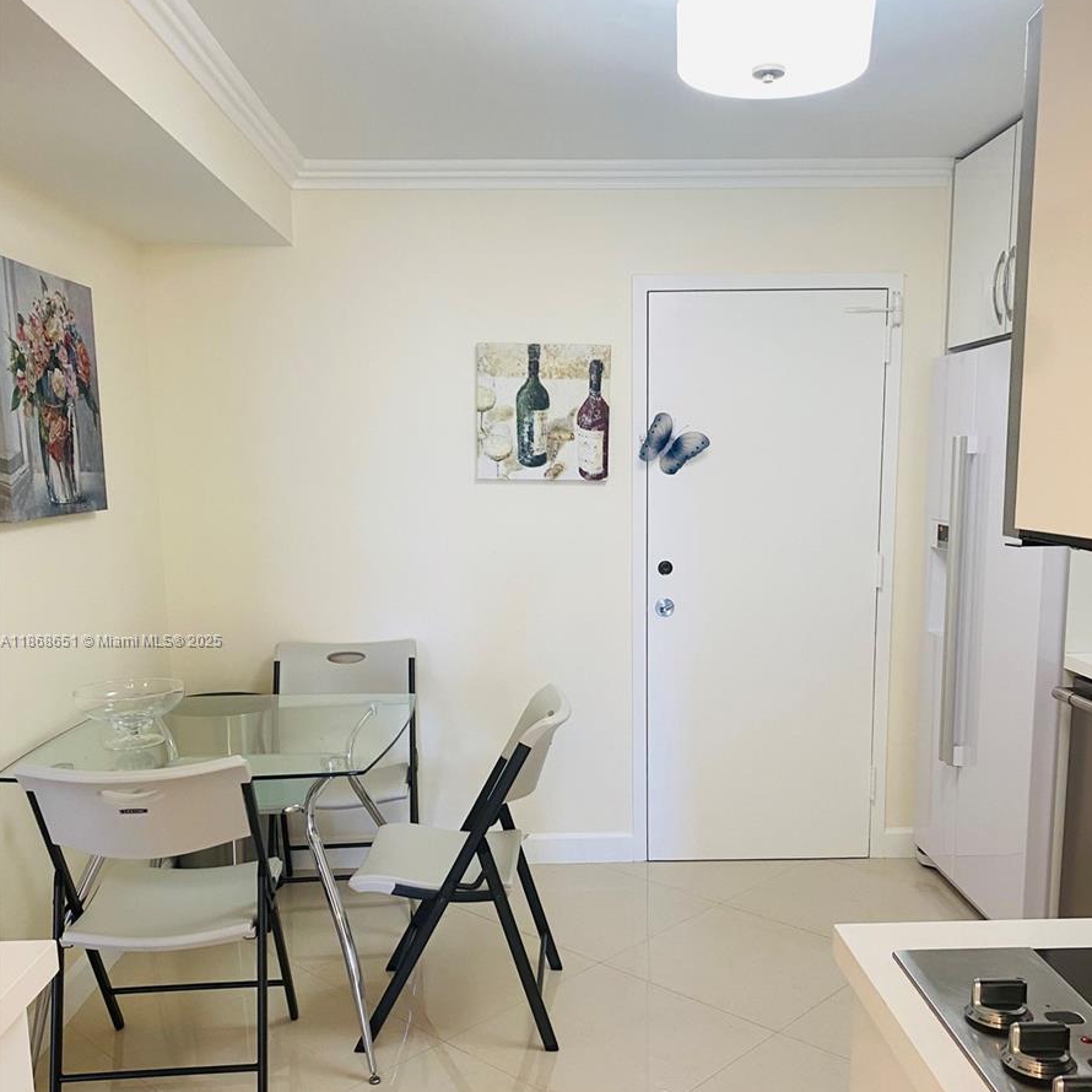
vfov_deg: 52.3
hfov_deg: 52.5
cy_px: 642
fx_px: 1106
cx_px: 548
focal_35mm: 31
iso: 80
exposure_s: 1/60
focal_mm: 4.25
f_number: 1.8
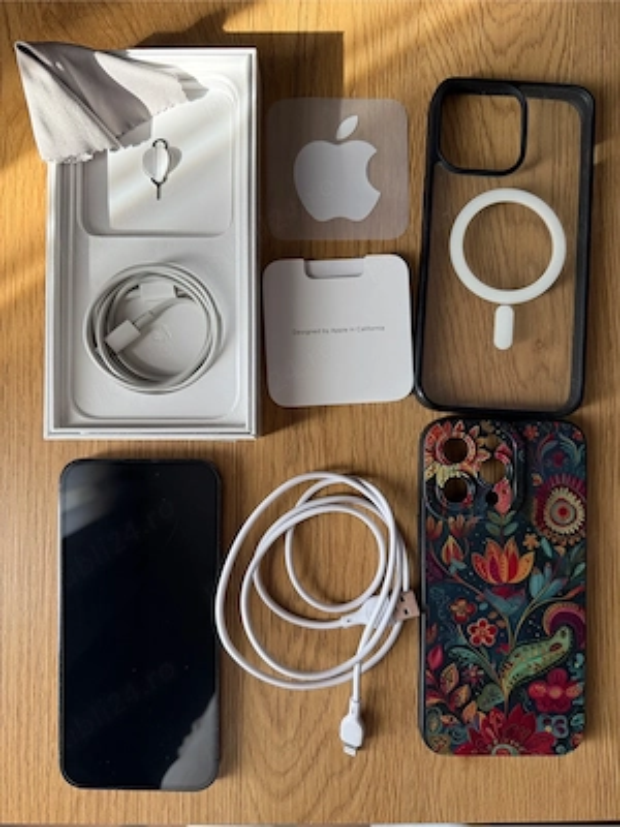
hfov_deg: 56.8
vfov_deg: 71.6
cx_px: 310
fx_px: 573
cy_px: 414
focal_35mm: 24
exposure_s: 1/184
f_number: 1.78
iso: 125
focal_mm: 6.76
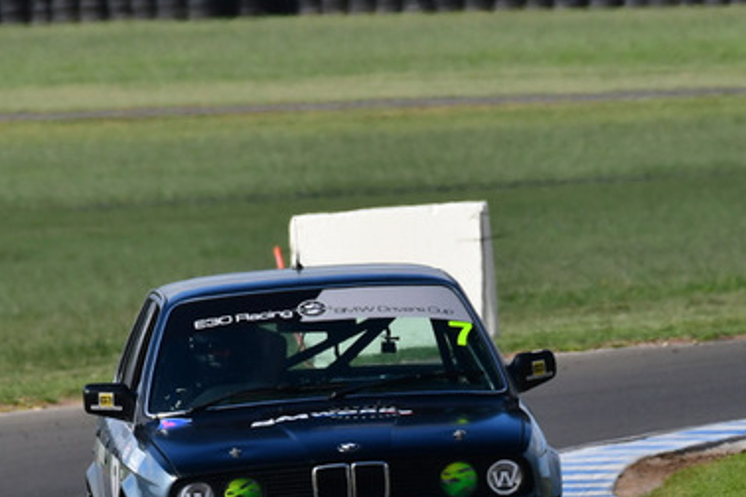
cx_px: 391
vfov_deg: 0.9
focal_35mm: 1587
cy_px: 432
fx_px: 32884
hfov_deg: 1.3
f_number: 11
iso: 400
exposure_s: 1/640
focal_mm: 500
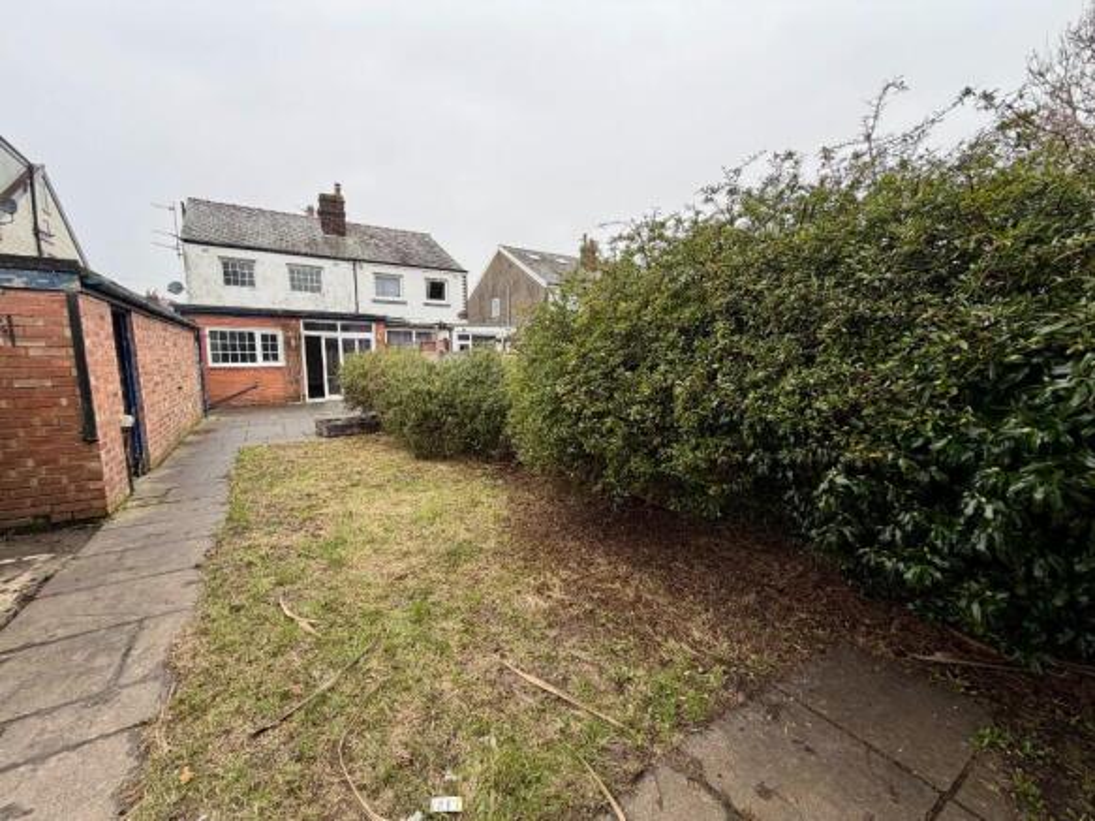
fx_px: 443
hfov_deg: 102.1
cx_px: 548
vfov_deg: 85.7
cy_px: 410
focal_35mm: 14
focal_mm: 2.22
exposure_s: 1/150
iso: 40
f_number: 2.2
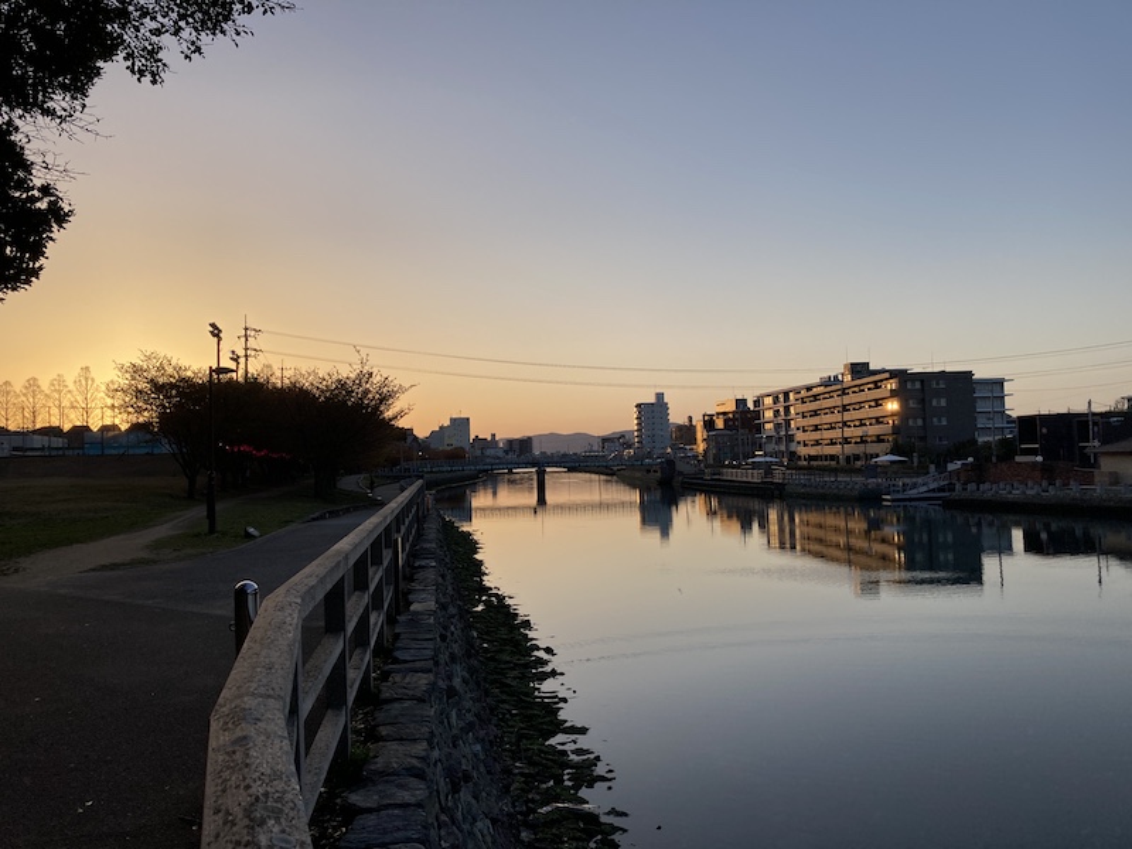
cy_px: 424
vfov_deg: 49.7
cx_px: 566
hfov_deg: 63.4
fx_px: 916
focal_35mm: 28
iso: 20
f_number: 1.8
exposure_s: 1/1021
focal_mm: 3.99
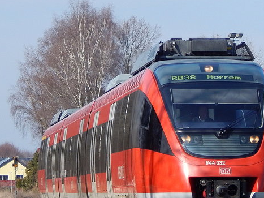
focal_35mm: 293
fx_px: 2234
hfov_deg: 6.8
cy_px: 76
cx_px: 173
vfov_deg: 5.1
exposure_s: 1/800
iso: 125
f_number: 4.6
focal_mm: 20.5
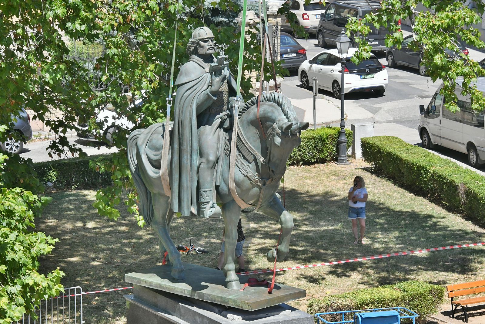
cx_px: 242
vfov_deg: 7.9
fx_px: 2344
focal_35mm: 174
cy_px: 162
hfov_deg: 11.8
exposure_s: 1/2000
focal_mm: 116
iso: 5000
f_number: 11
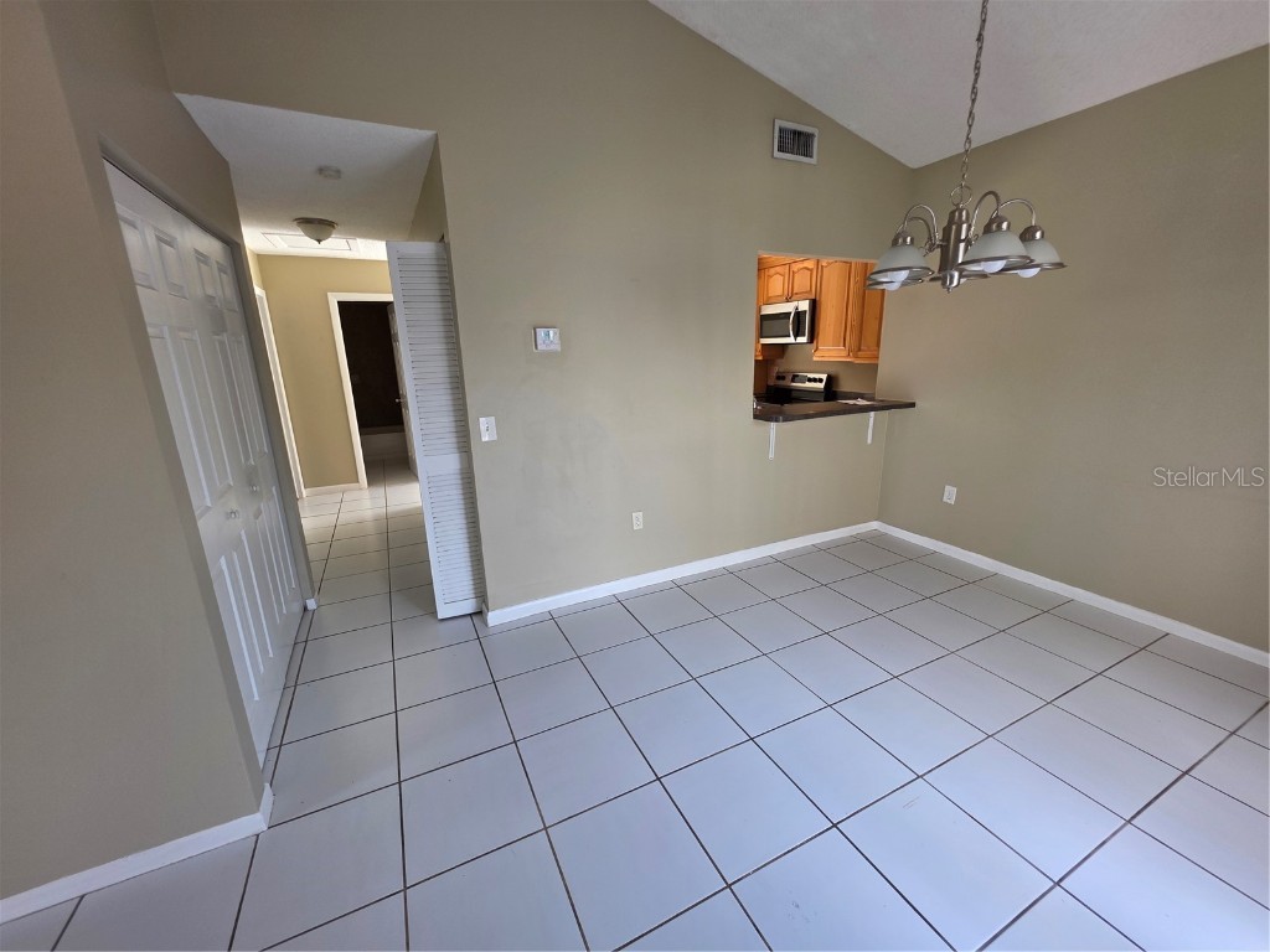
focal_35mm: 13
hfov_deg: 106.2
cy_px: 476
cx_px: 635
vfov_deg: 89.9
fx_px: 477
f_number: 1.9
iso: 50
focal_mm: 2.2
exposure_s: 1/120
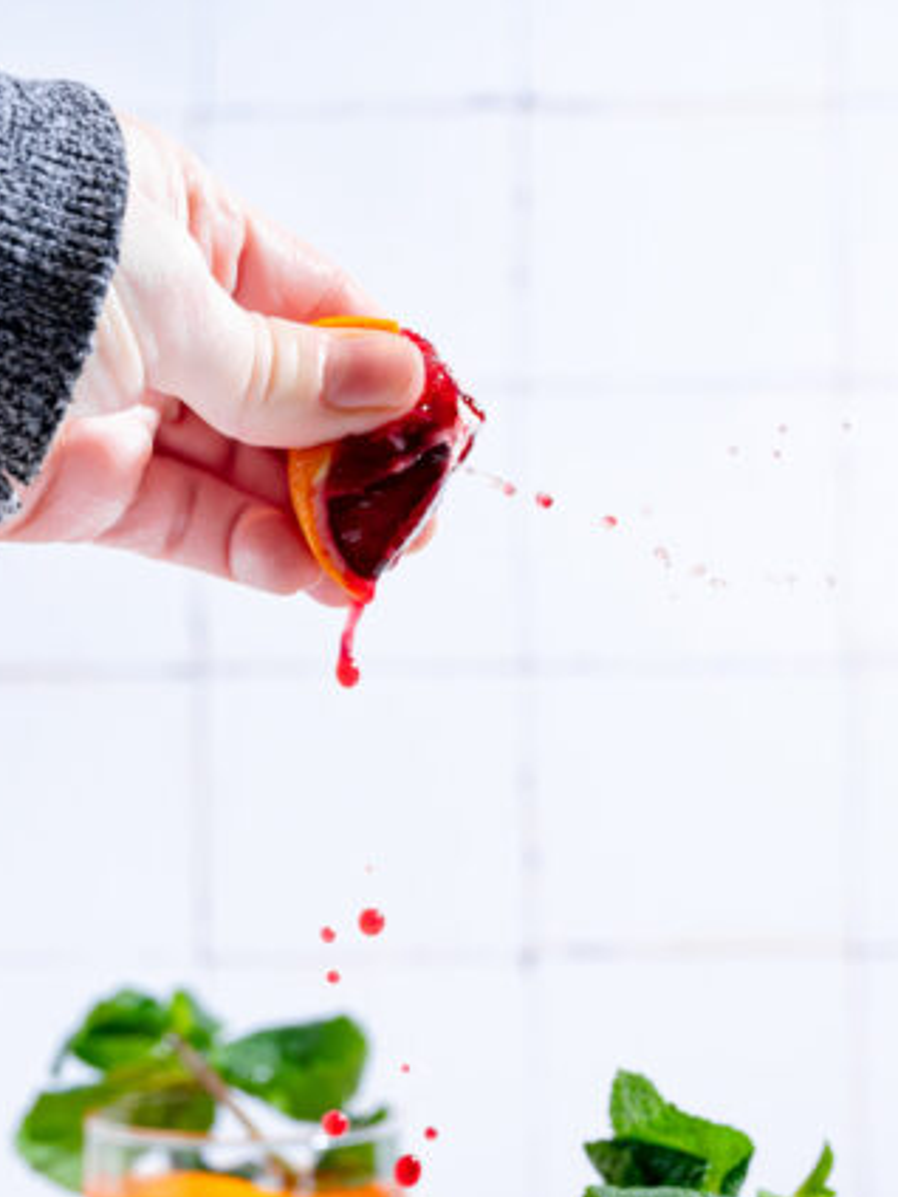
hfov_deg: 18.9
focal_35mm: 78
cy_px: 1033
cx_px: 551
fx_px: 2698
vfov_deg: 24.4
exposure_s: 1/200
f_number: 5.6
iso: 200
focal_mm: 43
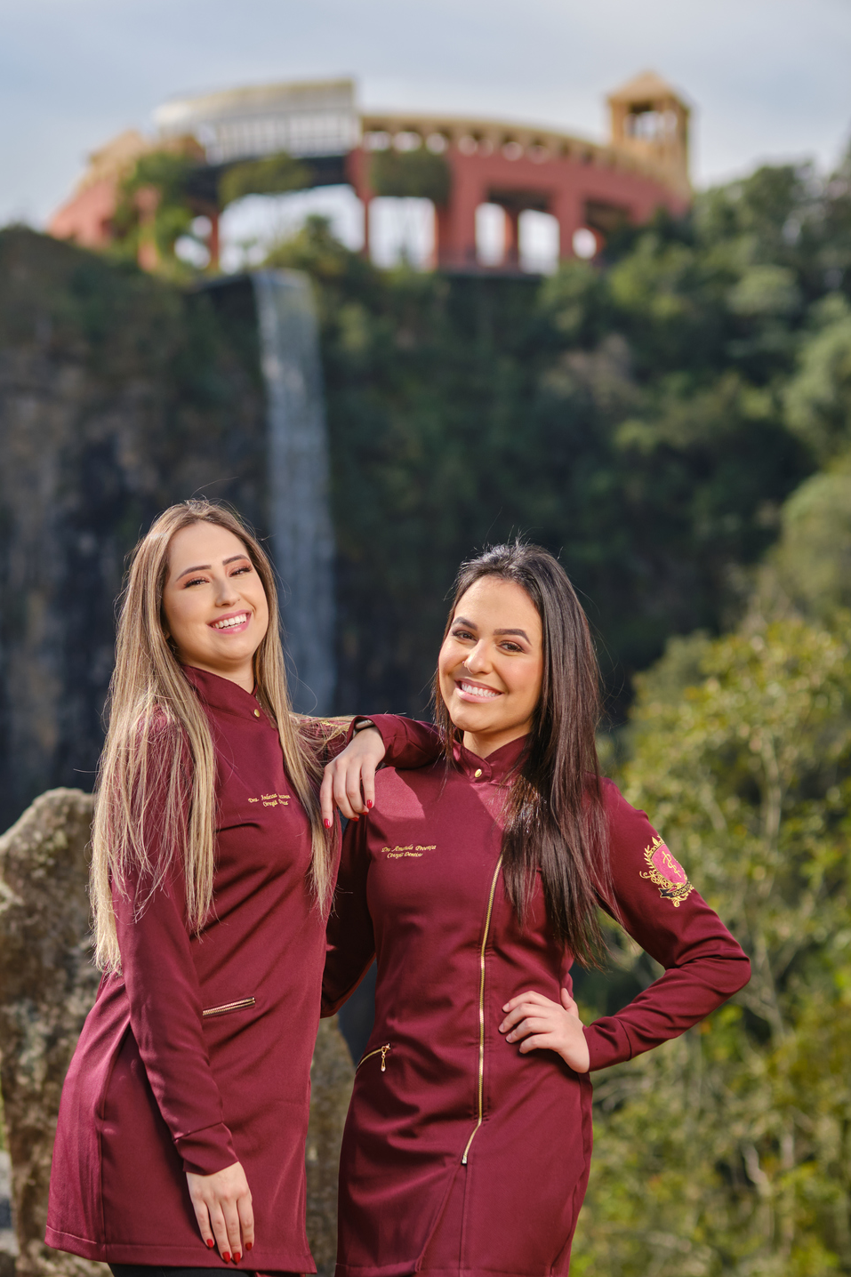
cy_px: 773
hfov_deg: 14.5
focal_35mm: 94
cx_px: 318
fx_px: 3334
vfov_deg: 21.7
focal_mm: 50
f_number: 2
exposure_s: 1/2000
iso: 160
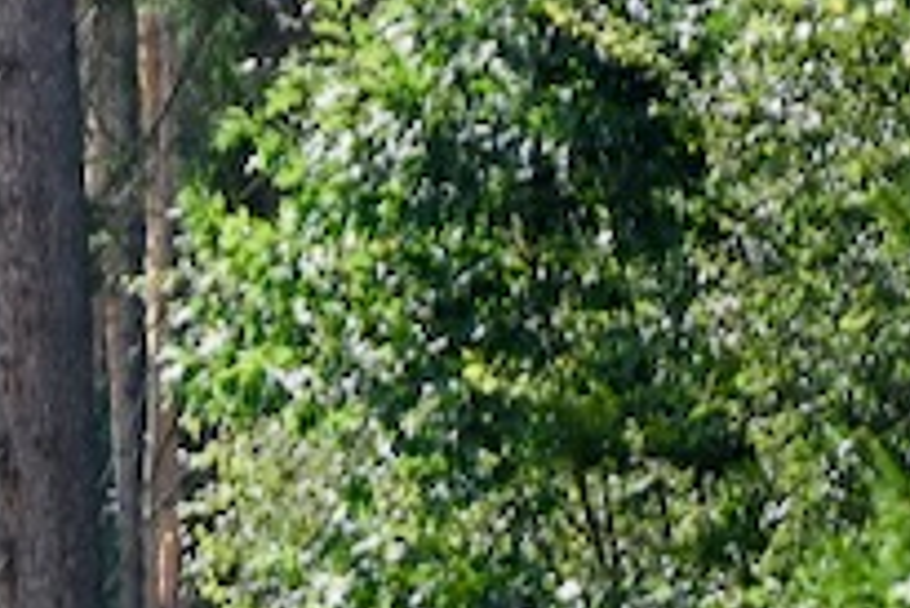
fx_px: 27116
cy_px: 1074
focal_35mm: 1072
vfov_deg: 1.3
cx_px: -1487
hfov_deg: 1.9
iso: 220
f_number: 6.3
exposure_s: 1/500
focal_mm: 200
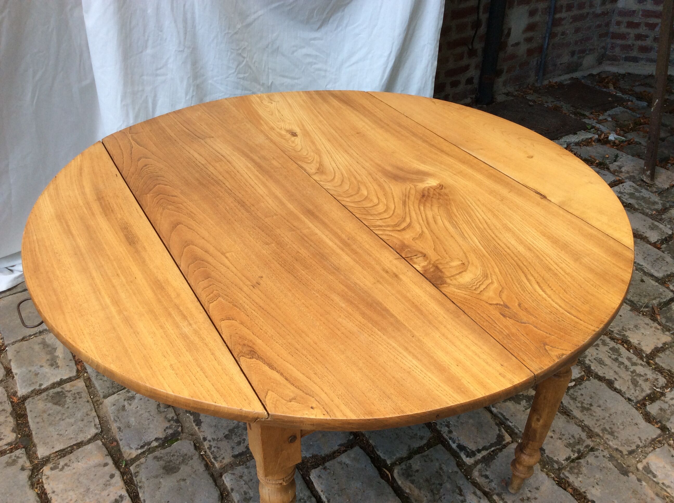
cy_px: 252
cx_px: 337
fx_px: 622
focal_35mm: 32
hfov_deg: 56.9
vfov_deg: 44.1
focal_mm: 3.3
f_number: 2.4
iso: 32
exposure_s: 1/113
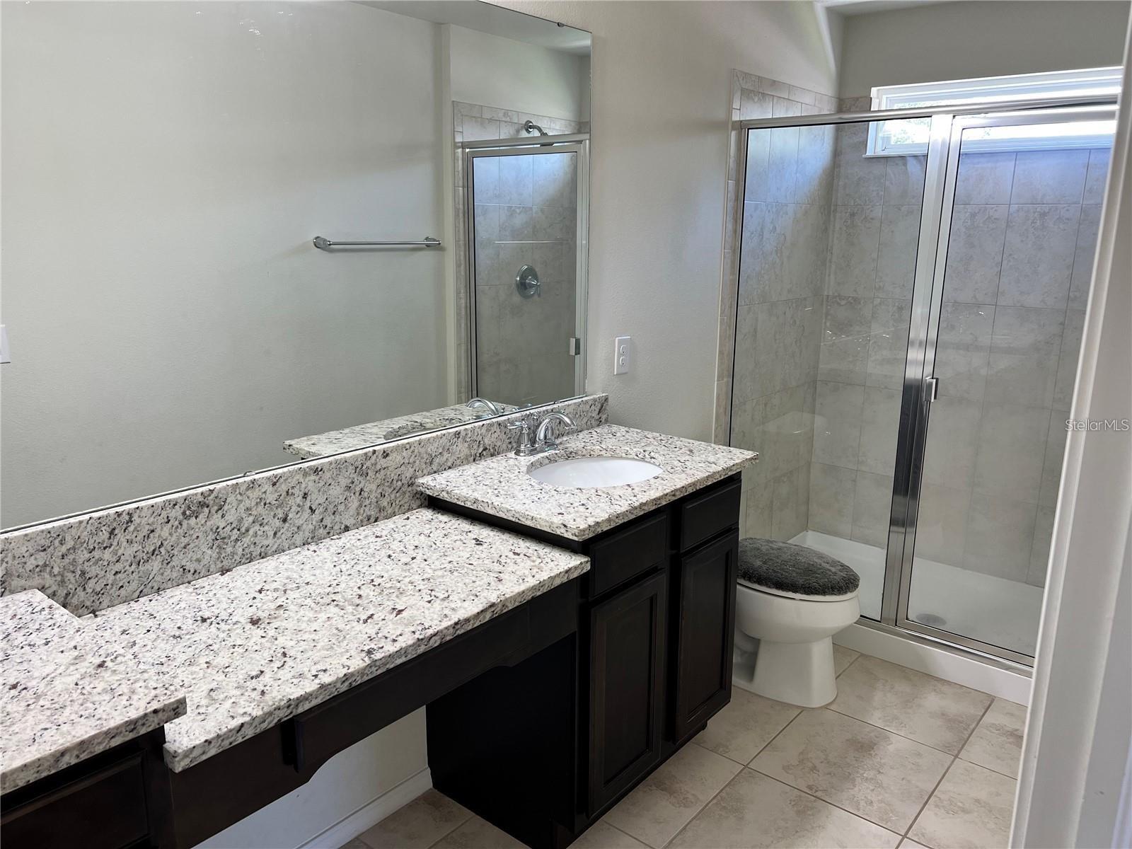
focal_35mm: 26
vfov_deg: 53.1
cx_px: 566
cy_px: 424
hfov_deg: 67.3
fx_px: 850
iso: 64
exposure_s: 1/120
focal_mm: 5.7
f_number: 1.5
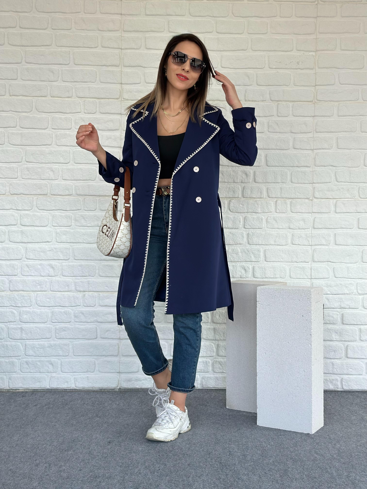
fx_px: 679
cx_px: 184
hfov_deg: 30.3
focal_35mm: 48
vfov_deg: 39.7
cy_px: 244
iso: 80
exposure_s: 1/260
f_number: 1.78
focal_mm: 6.86
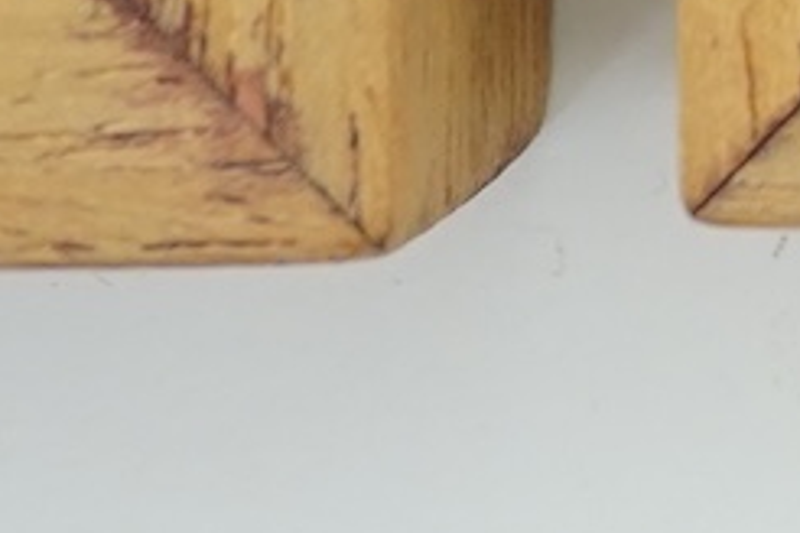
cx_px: 2384
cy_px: -1557
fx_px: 7999
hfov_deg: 5.4
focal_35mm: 360
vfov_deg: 3.6
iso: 500
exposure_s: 1/60
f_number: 7.1
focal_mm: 30
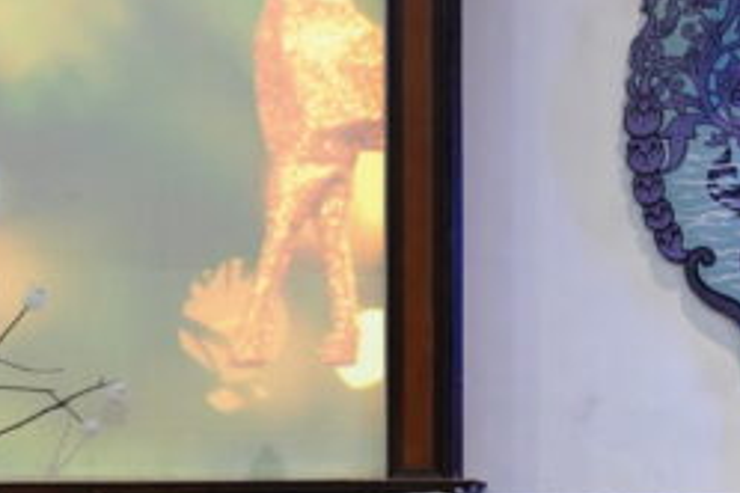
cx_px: 963
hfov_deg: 9.8
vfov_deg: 6.6
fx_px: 4234
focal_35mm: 206
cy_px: 527
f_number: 2.2
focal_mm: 50
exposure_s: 1/160
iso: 1600
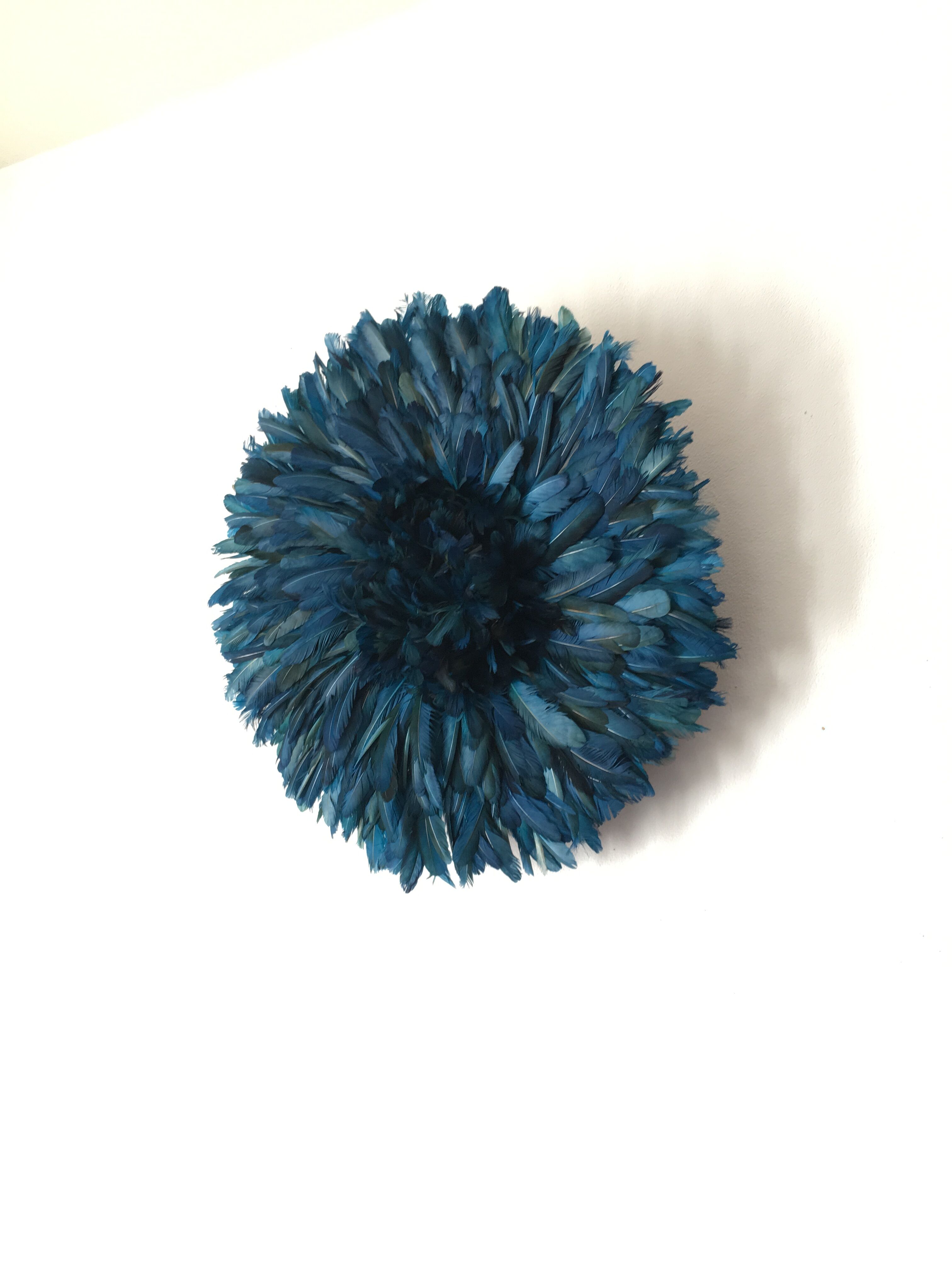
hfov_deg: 48.2
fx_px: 1063
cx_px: 476
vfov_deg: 61.7
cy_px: 634
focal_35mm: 29
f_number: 2.2
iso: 64
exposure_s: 1/33
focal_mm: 4.15
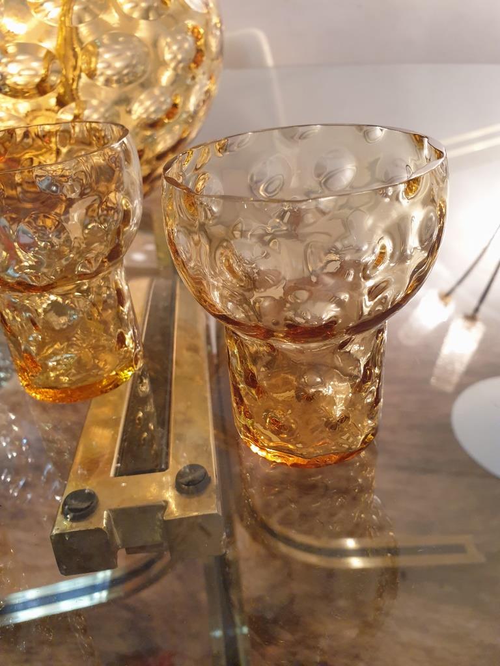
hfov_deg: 53.1
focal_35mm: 26
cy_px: 333
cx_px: 250
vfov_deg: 67.3
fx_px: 501
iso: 320
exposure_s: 1/50
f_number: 2.4
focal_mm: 4.3
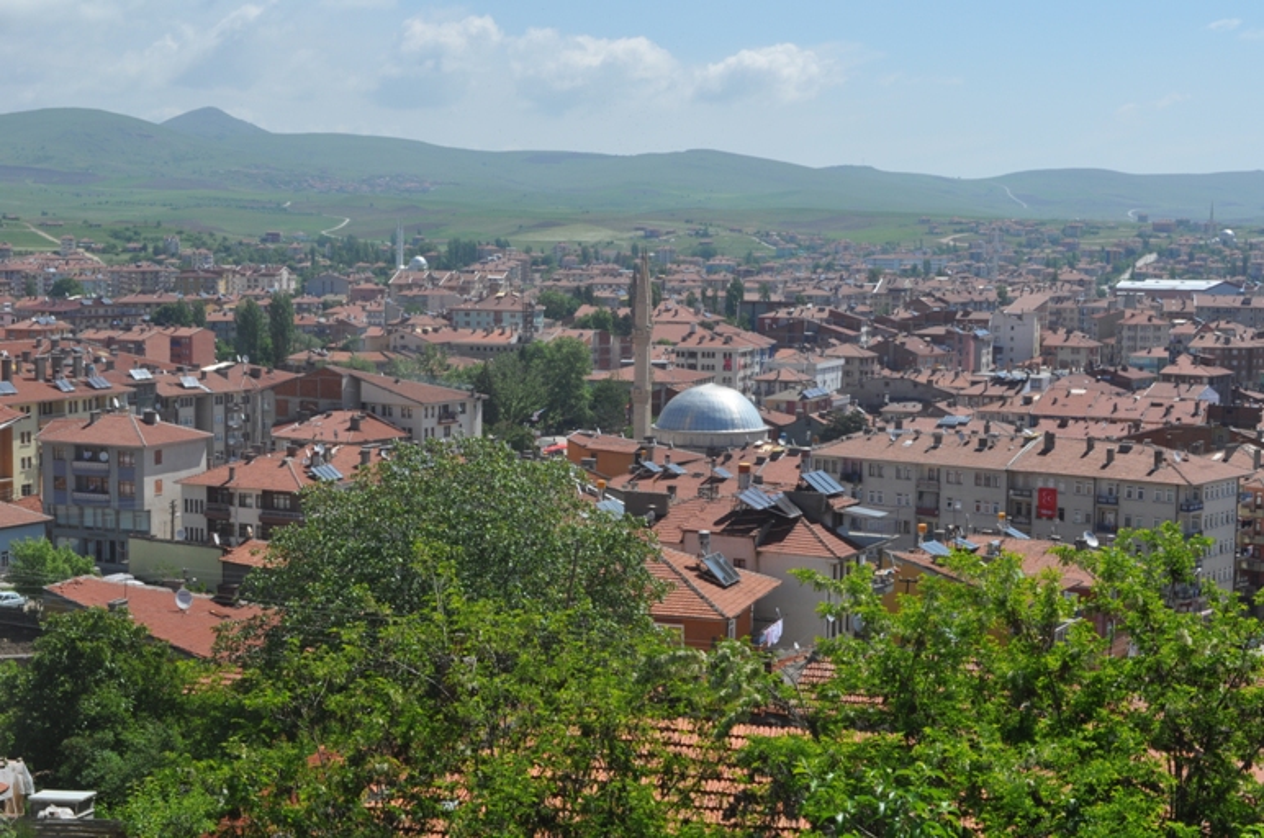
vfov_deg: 23.7
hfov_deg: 35.1
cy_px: 419
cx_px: 632
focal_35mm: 57
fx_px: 1998
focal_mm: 38
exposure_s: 1/200
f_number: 14
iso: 200
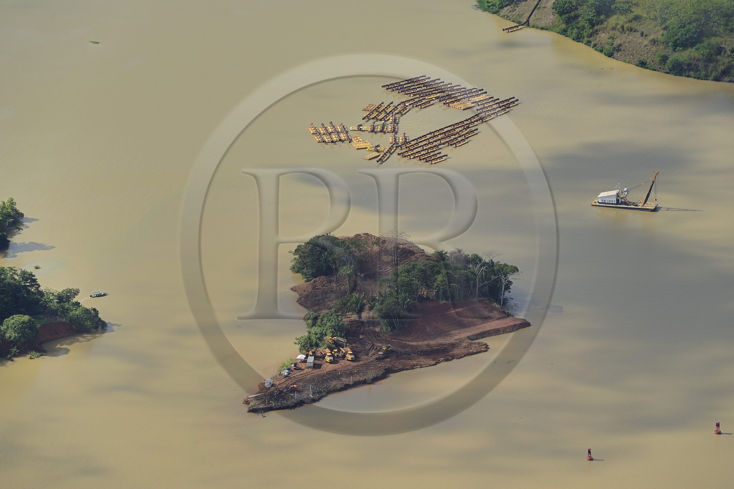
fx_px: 3567
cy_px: 244
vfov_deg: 7.8
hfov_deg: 11.7
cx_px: 367
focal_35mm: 175
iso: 200
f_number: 7.1
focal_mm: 175
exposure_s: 1/800
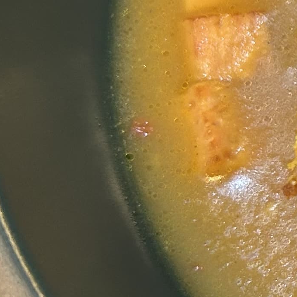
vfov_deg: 12.9
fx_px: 1301
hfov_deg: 11.4
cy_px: 10
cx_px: 638
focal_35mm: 134
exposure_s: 1/60
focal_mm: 5.7
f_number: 1.5
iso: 100
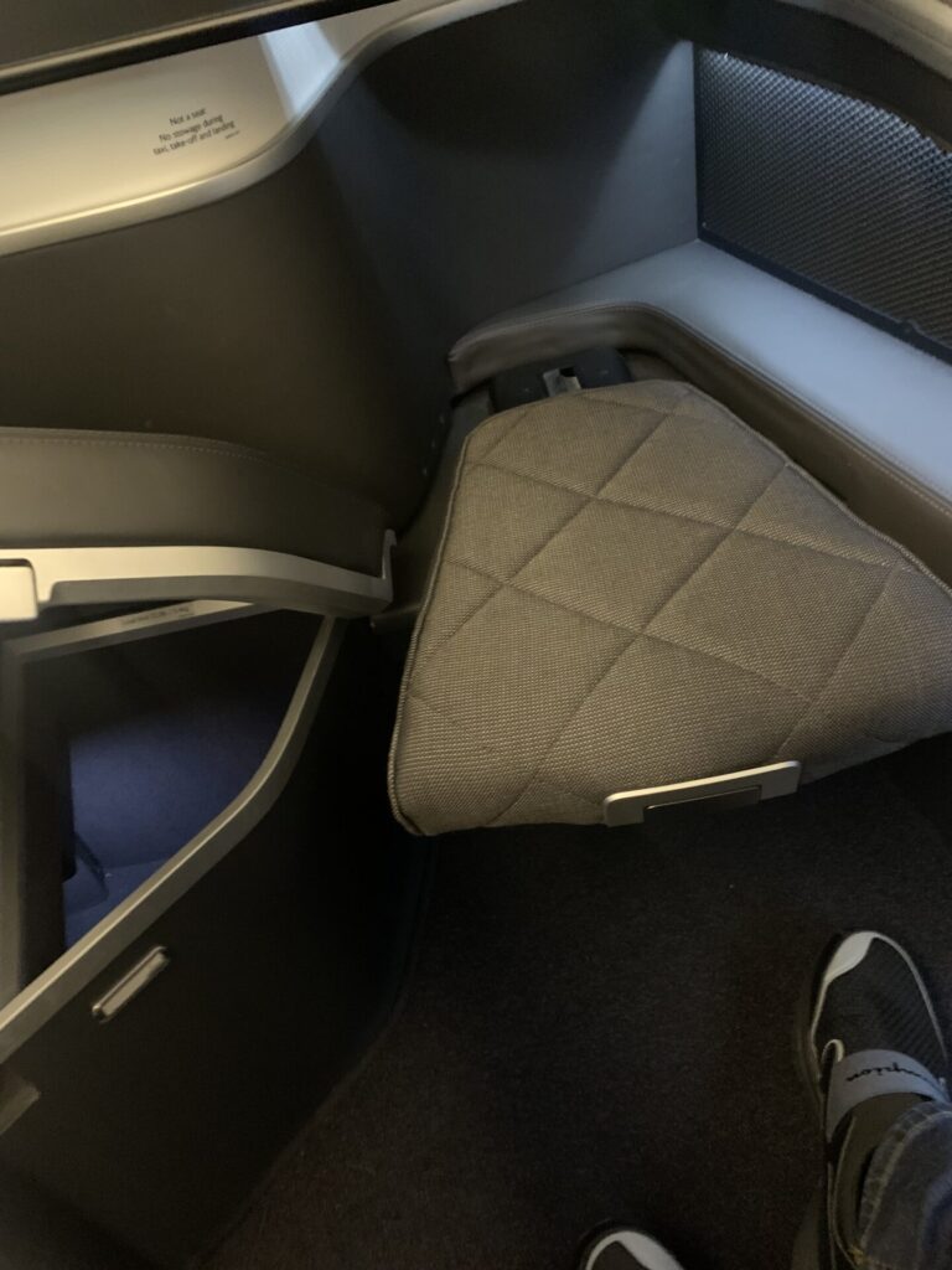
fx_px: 953
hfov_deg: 53.1
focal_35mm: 26
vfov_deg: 67.3
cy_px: 635
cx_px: 476
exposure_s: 1/16
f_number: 1.8
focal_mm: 4.25
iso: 1250
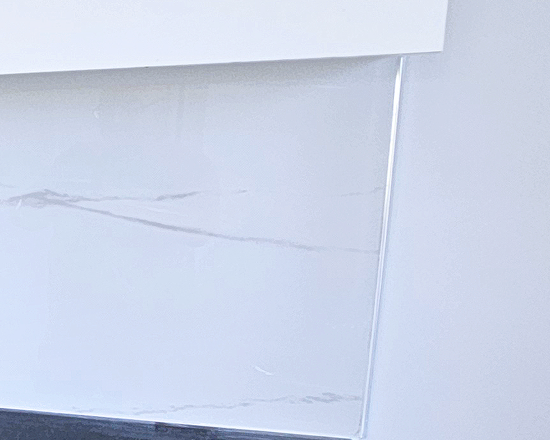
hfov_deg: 19.0
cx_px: -553
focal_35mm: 59
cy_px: 296
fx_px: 960
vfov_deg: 25.7
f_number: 2.2
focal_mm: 2.2
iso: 50
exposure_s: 1/100
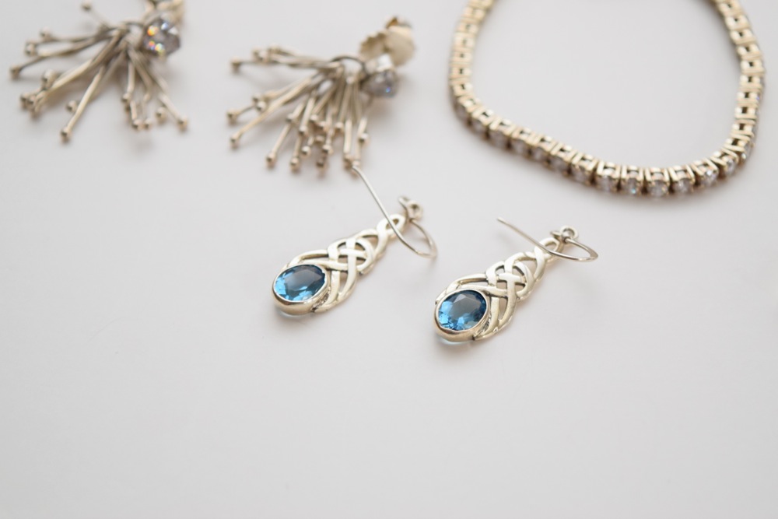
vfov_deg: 16.6
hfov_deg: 24.6
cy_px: 260
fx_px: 1783
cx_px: 389
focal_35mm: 82
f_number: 5.6
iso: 800
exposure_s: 1/80
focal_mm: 55
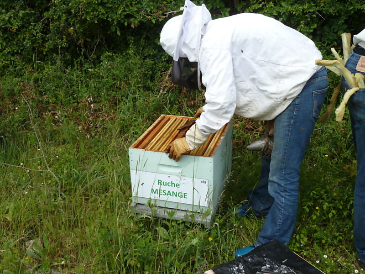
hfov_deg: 46.8
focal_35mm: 40
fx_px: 422
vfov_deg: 36.0
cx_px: 182
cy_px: 137
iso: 80
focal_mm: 6.5
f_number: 4.5
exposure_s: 1/400
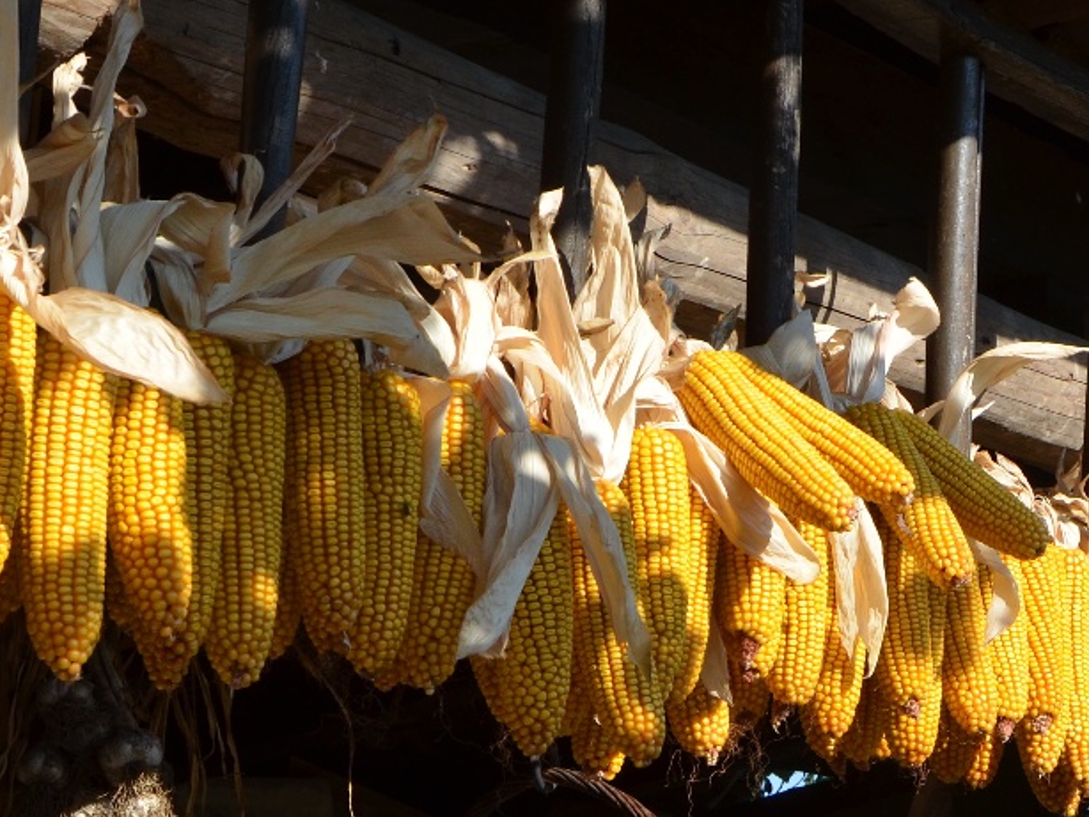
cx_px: 906
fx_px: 4131
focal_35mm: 131
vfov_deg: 11.3
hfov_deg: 14.9
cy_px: 677
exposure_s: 1/400
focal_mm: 35
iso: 400
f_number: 10
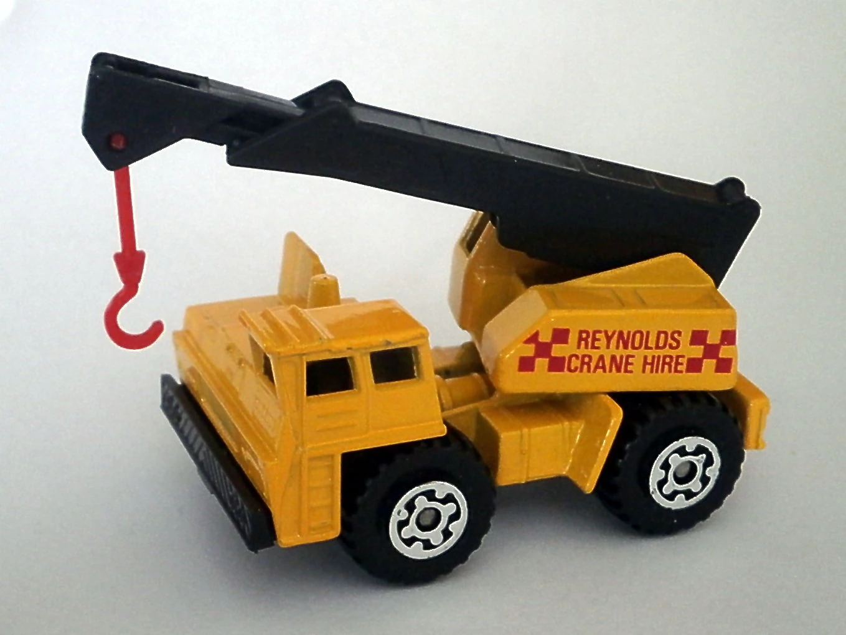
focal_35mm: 47
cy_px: 318
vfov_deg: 30.9
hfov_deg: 40.4
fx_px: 1149
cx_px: 423
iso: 400
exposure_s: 1/30
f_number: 3.4
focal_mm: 8.3
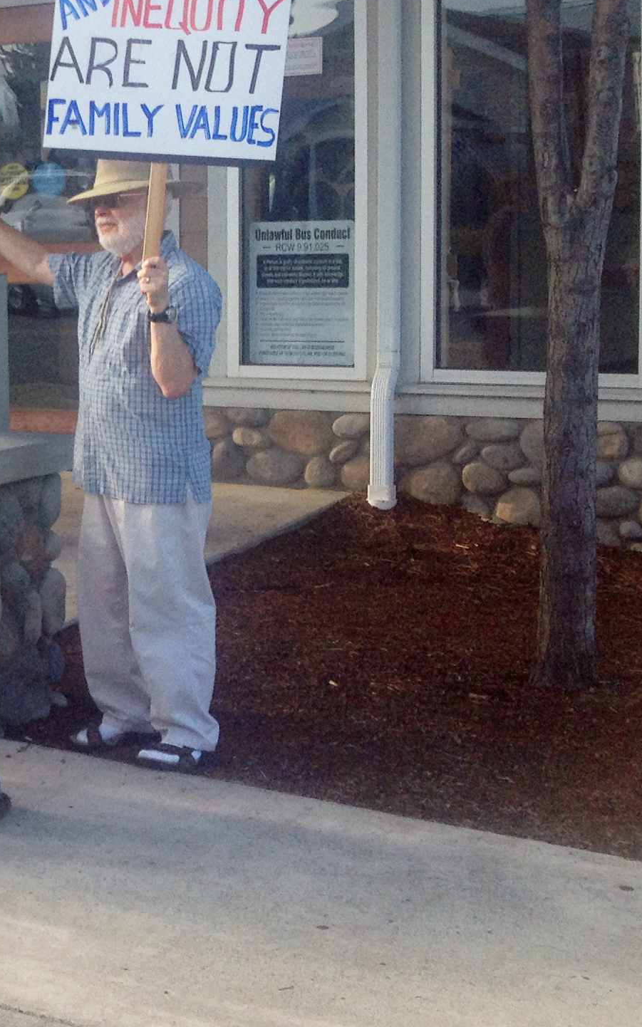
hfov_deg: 14.2
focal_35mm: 84
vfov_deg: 24.6
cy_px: 383
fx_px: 2352
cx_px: -418
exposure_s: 1/356
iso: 50
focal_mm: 4.28
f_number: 2.4
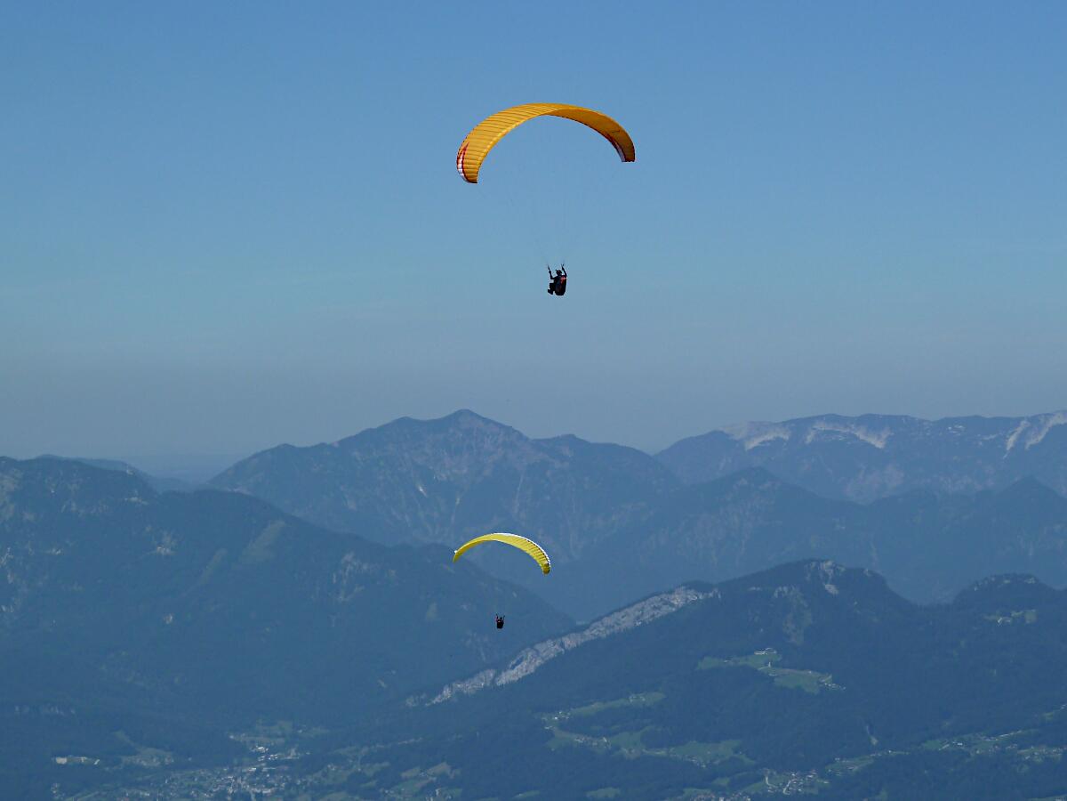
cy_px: 400
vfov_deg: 12.5
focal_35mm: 119
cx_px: 534
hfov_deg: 16.6
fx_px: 3668
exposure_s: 1/640
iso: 80
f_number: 5.6
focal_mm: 19.5
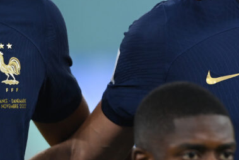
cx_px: 308
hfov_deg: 1.9
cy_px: 20
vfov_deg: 1.3
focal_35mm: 1081
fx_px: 7179
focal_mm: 400
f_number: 3.2
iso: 2500
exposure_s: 1/2500
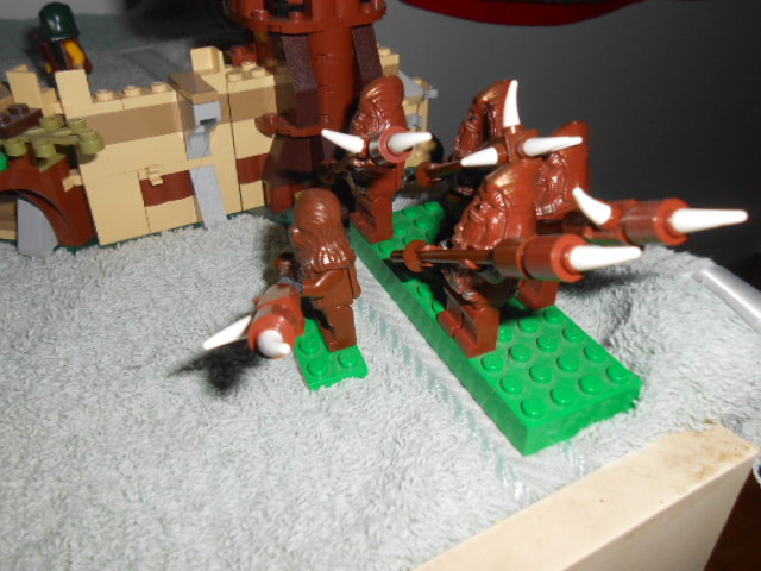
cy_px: 286
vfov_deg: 46.8
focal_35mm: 30
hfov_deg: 60.0
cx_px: 380
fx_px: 660
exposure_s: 1/25
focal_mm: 5.3
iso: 200
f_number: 11.9
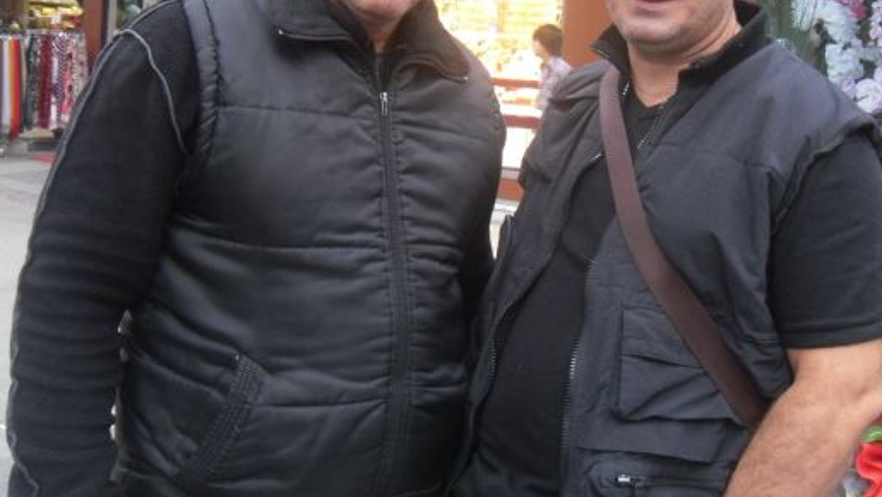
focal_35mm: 46
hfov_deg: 44.4
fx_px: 1076
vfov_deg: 25.6
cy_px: 118
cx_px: 515
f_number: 2.8
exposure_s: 1/45
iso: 400
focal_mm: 6
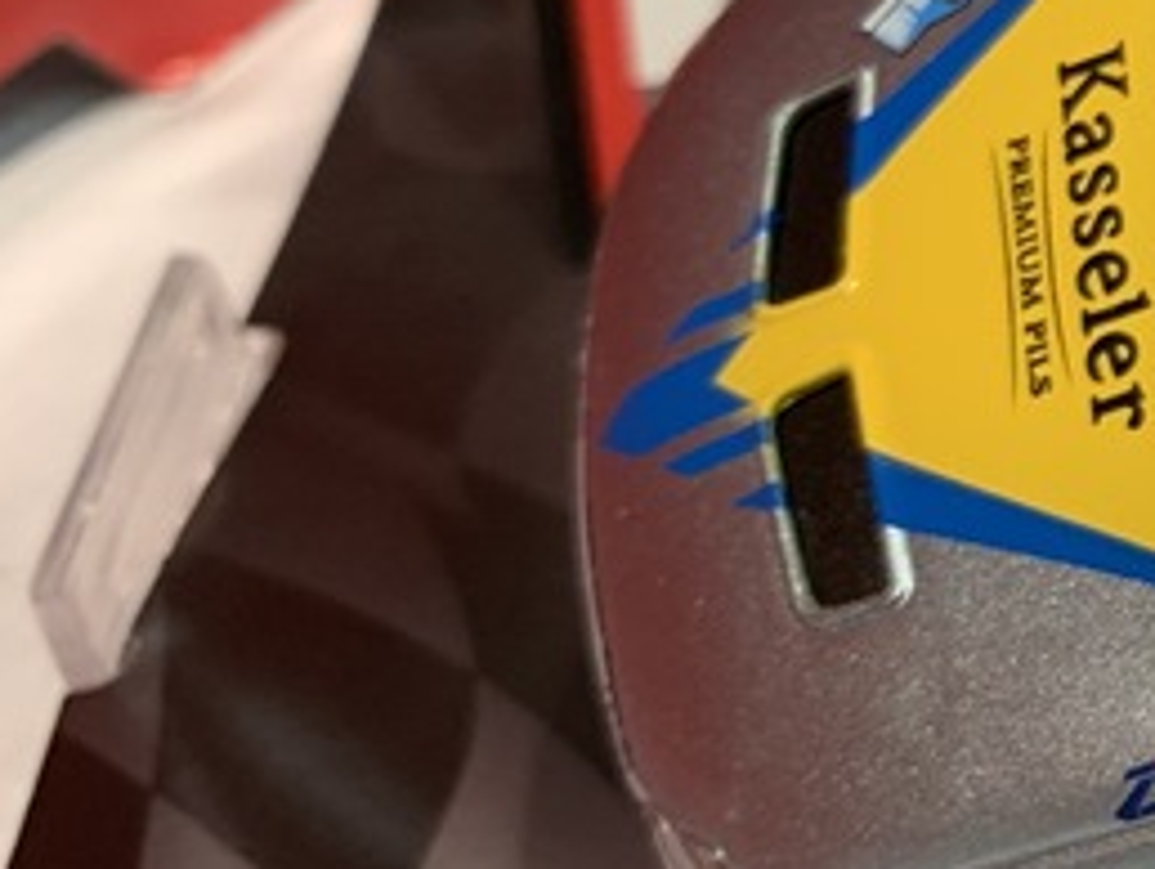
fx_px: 3440
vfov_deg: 14.3
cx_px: 2055
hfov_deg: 16.2
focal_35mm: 103
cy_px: 94
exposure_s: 1/50
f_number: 1.8
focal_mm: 4.25
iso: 100
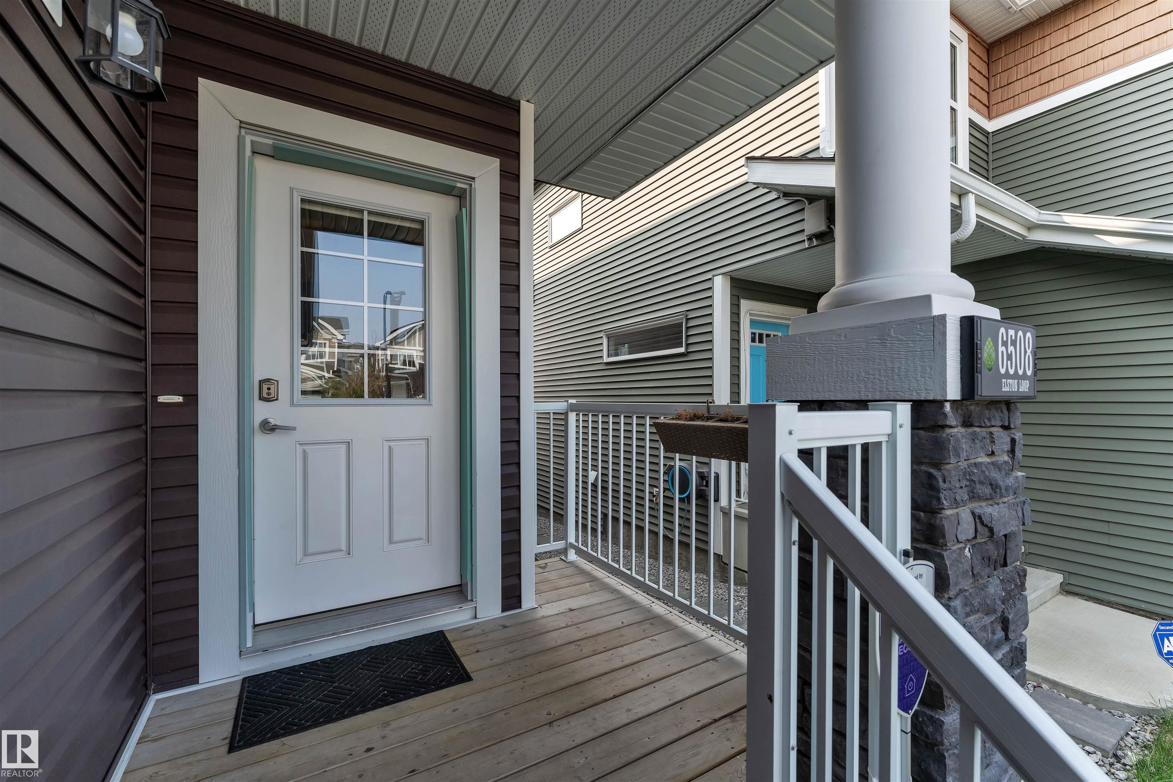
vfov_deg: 78.5
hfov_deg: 101.5
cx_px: 586
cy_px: 391
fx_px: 479
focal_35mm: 15
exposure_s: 1/250
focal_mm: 14.7
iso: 400
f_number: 7.1
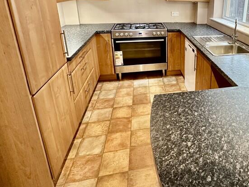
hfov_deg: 63.2
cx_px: 188
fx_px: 187
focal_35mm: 26
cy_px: 49
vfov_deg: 51.1
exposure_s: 1/100
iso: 200
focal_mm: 2.22
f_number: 2.2
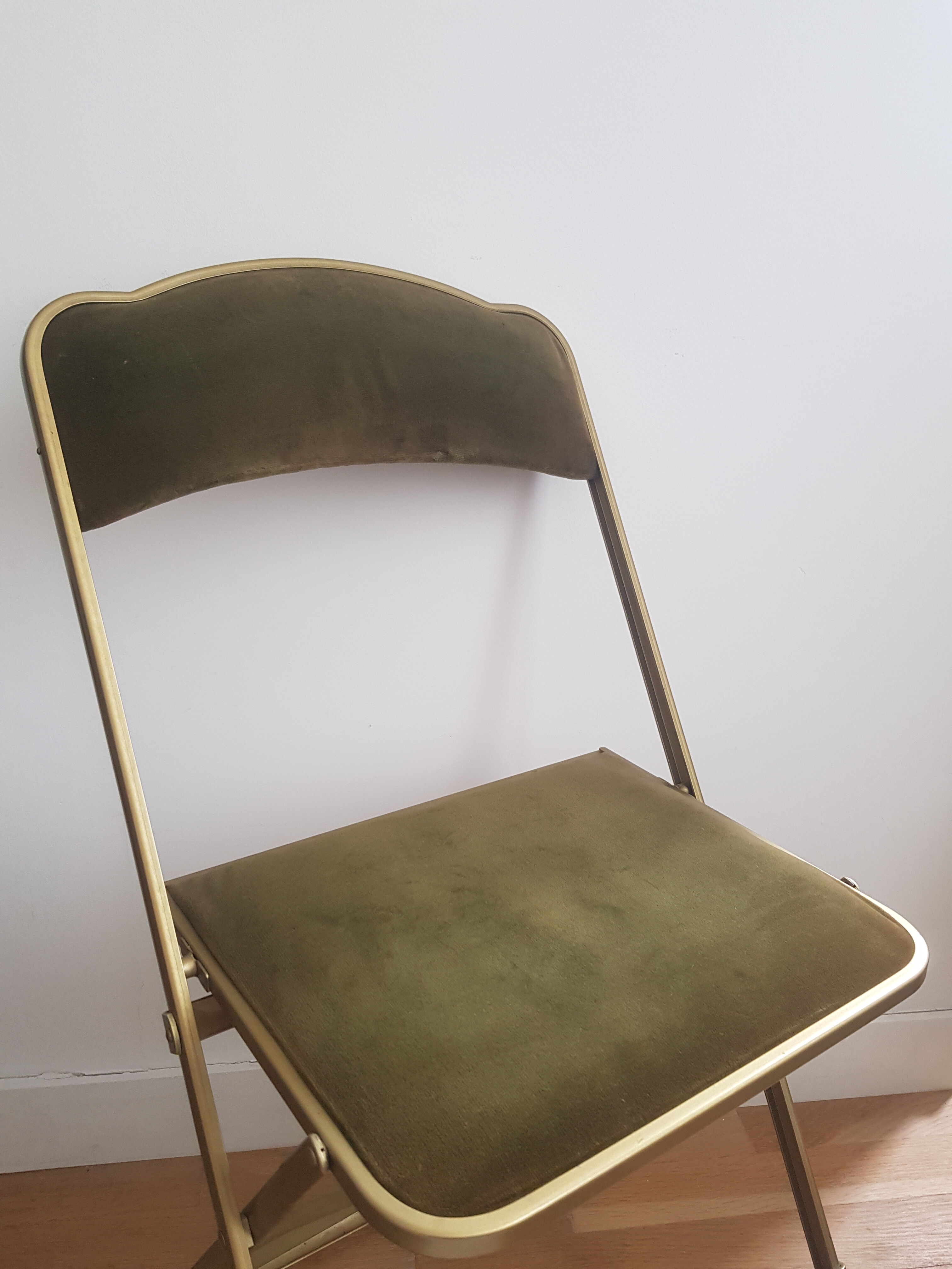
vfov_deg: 67.3
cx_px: 476
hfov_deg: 53.1
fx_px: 953
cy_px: 634
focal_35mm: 26
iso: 160
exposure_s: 1/50
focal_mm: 4.2
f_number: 1.7
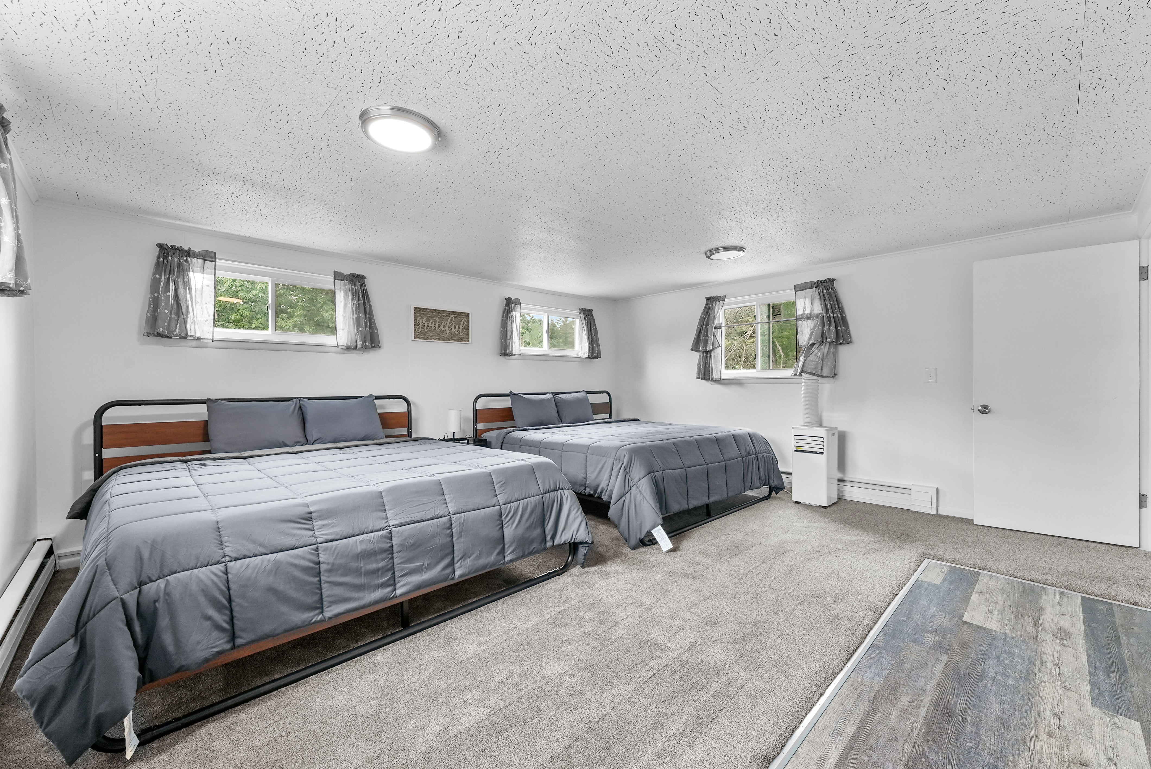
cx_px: 576
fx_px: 448
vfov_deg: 81.3
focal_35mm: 14
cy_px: 384
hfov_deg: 104.2
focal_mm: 14
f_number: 10
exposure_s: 1/10
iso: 2000
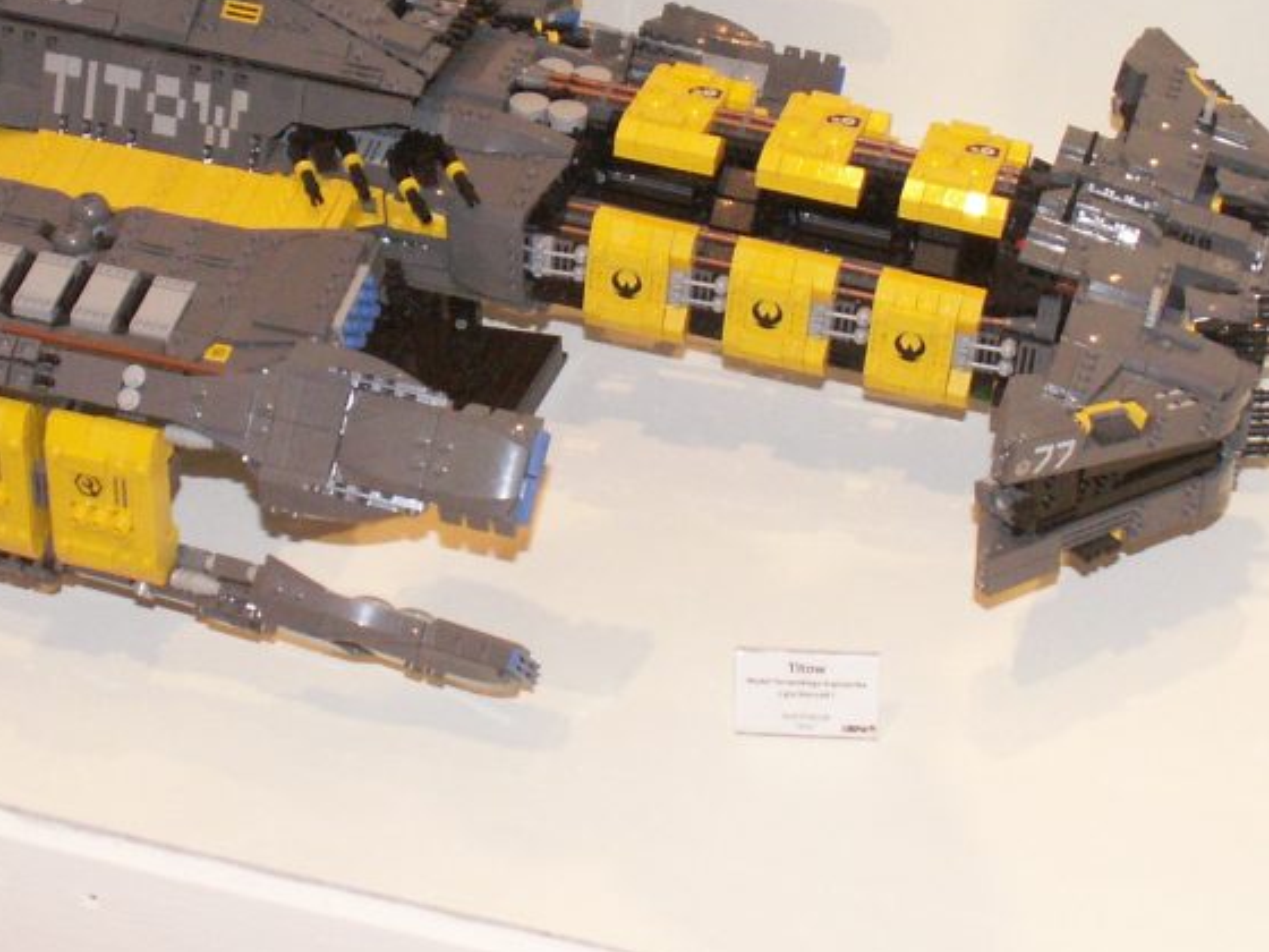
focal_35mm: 80
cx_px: 492
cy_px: 313
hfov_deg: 24.4
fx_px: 2933
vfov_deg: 18.4
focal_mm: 5.86
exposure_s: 1/60
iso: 160
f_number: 2.8
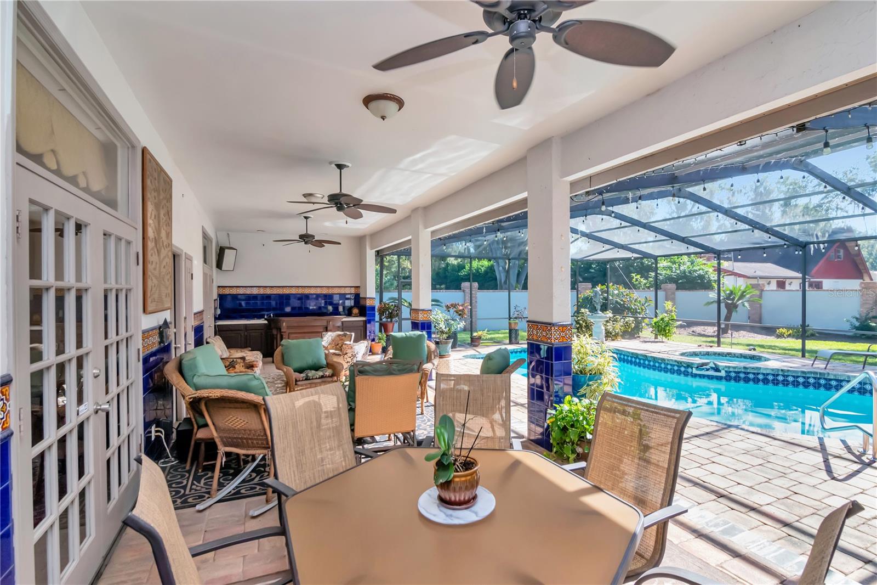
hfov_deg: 95.0
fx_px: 402
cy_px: 292
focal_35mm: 16
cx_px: 438
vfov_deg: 72.0
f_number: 10
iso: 1000
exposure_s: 1/160
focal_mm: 11
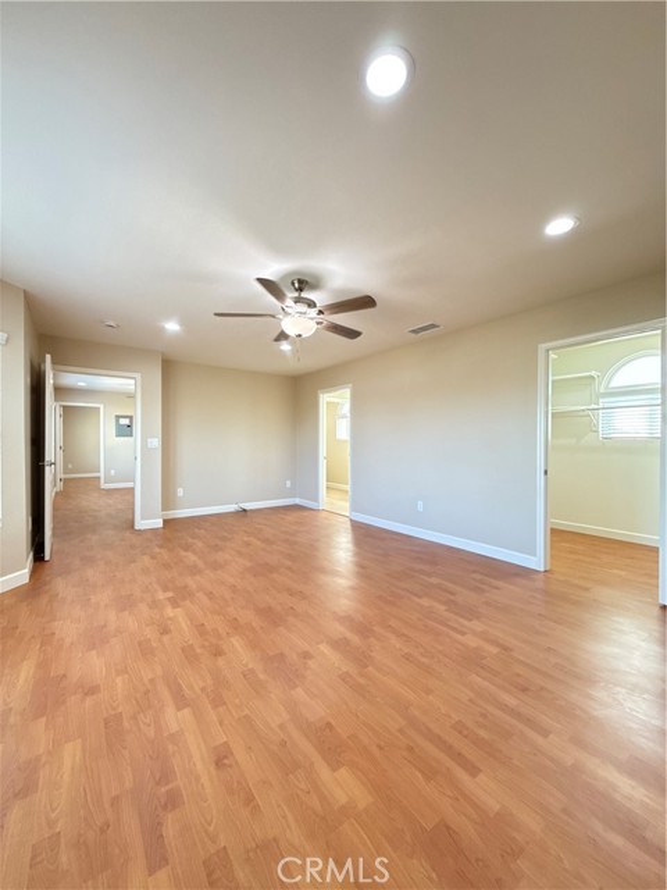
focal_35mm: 14
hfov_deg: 85.7
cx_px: 334
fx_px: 360
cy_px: 445
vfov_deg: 102.1
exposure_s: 1/120
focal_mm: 2.22
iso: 250
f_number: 2.2
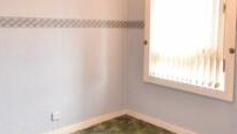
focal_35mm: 37
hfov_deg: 53.8
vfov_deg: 31.6
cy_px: 36
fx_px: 233
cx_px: 135
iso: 720
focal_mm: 10
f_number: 4.5
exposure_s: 1/60
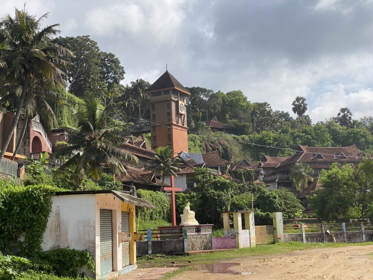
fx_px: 571
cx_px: 184
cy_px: 142
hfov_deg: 36.2
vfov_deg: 27.5
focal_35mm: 53
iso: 20
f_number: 2
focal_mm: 6
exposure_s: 1/2817
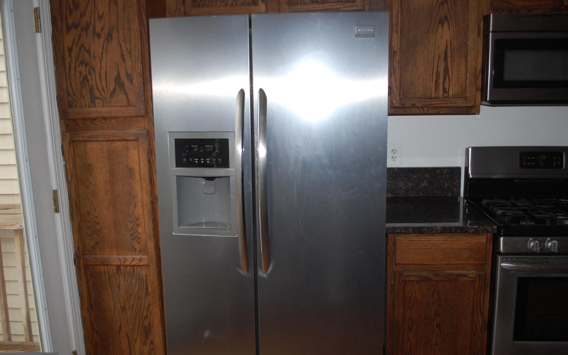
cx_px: 284
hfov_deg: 56.7
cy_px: 182
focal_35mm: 34
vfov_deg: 37.3
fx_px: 526
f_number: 4
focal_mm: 22
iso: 400
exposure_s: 1/60
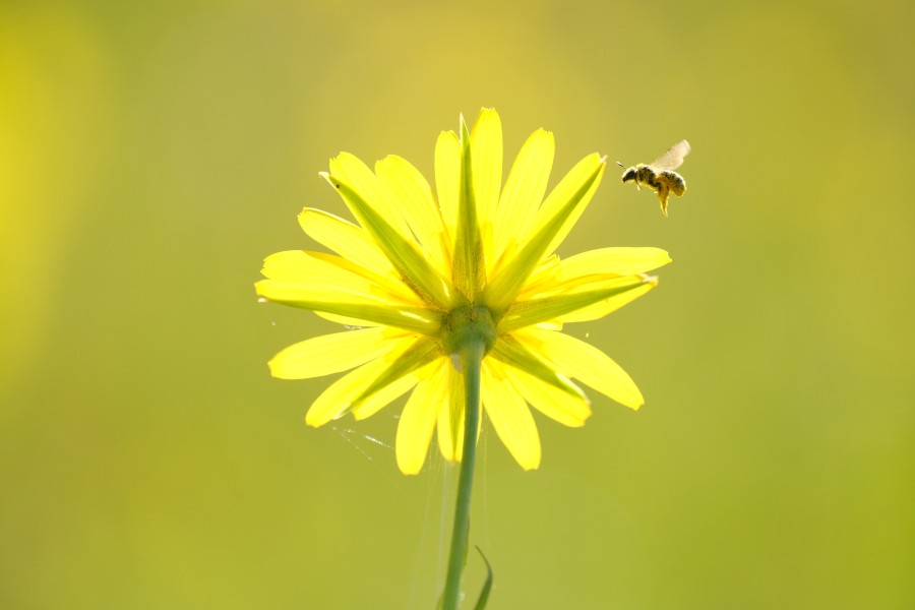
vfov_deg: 3.1
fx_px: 11437
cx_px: 458
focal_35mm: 450
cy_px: 305
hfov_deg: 4.6
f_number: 5.6
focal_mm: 300
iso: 1250
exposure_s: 1/2000
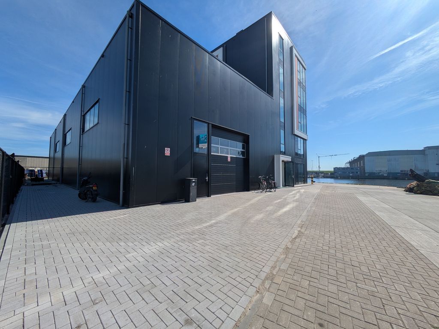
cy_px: 164
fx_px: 178
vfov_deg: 85.7
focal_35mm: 14
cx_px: 220
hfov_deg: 102.1
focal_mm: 1.83
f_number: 2.2
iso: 50
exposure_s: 1/4016
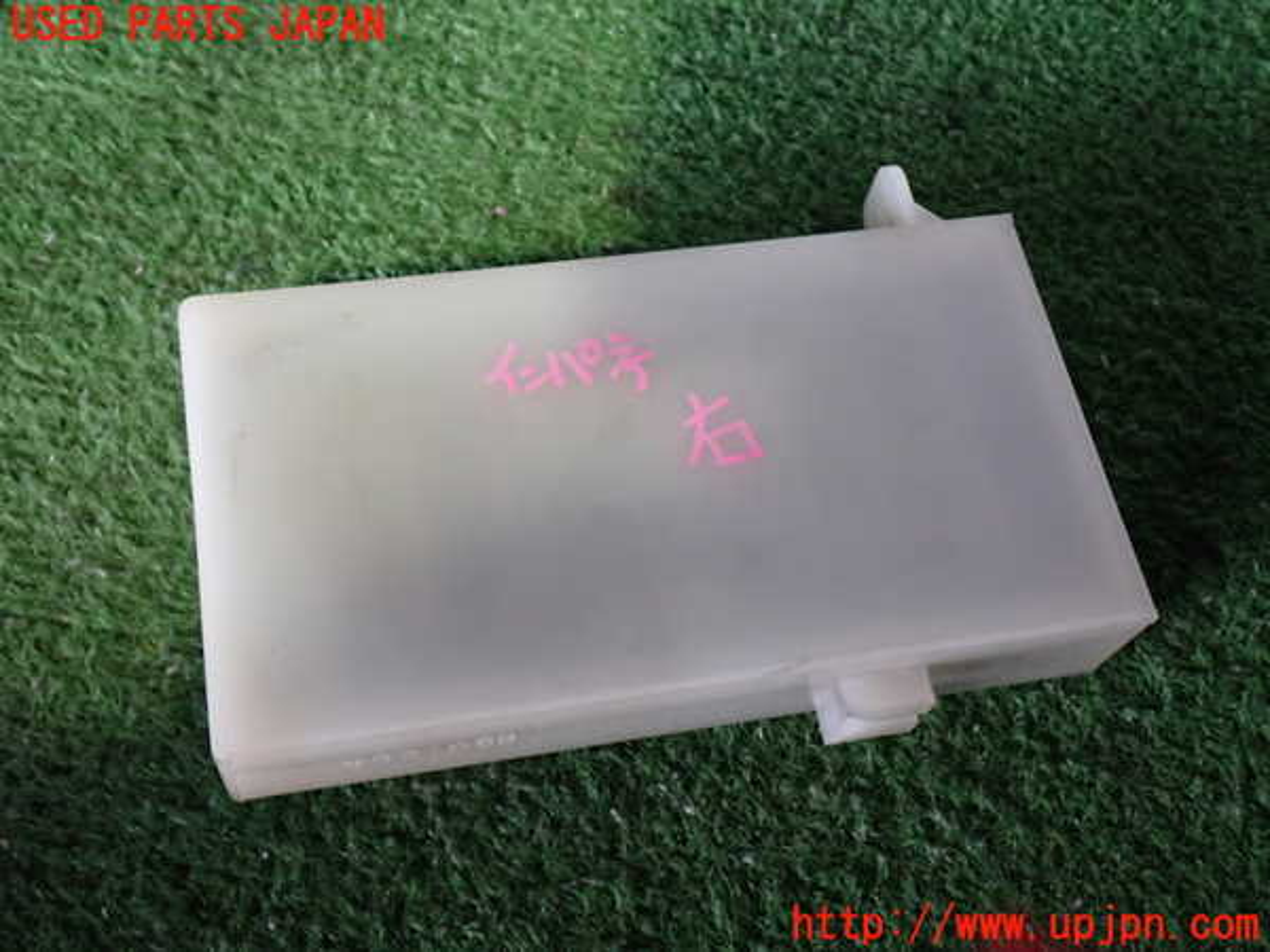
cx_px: 635
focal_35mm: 41
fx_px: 1504
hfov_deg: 45.8
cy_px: 476
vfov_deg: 35.1
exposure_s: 1/40
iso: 500
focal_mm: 7.31
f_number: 2.8
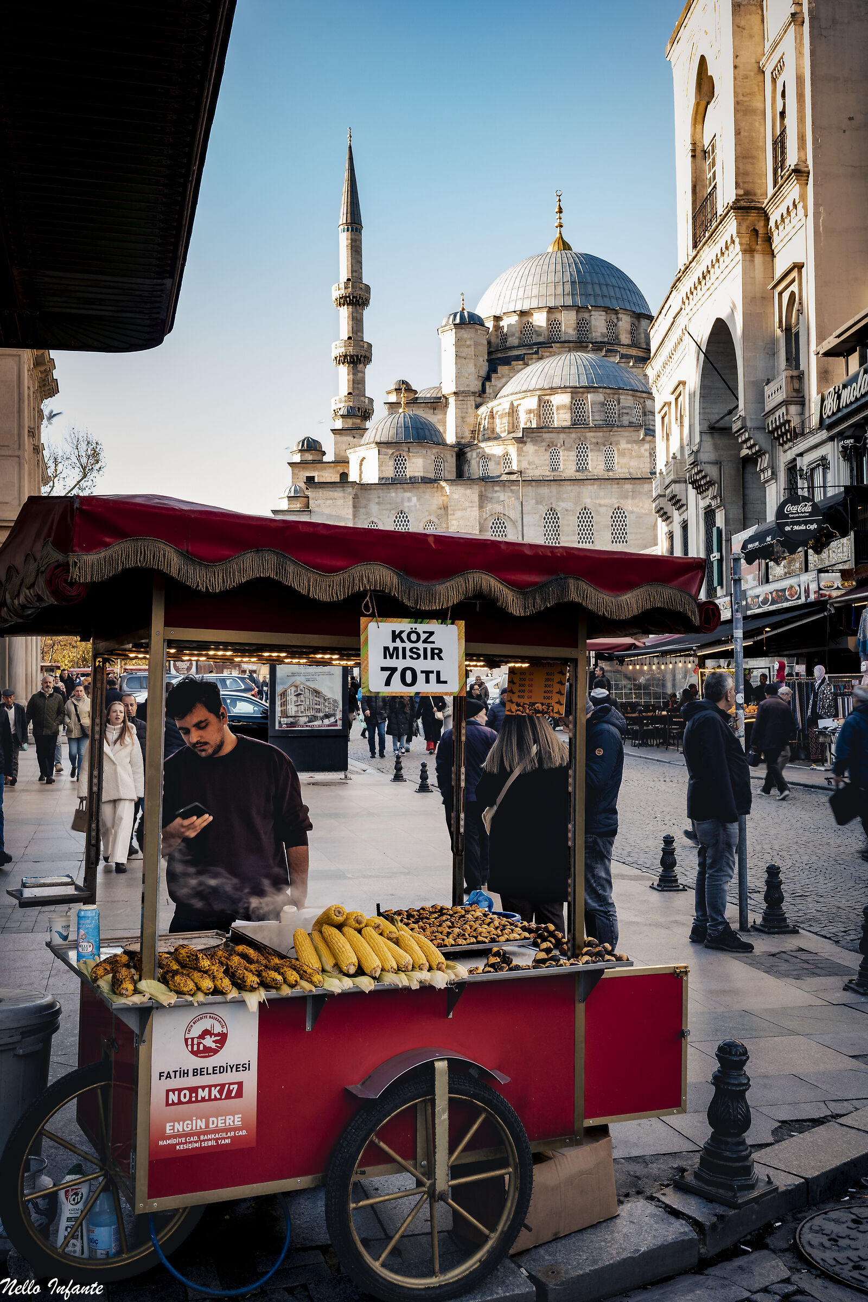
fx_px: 1266
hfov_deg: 37.9
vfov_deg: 54.4
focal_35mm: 35
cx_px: 434
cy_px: 651
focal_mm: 35
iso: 250
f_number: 8
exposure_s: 1/30
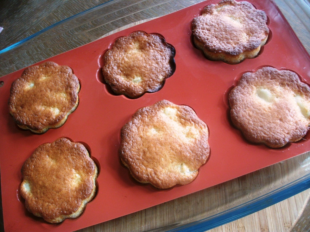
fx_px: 278
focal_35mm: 31
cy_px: 116
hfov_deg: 58.4
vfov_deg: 45.4
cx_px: 155
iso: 124
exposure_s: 1/40
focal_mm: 5.7
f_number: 2.9
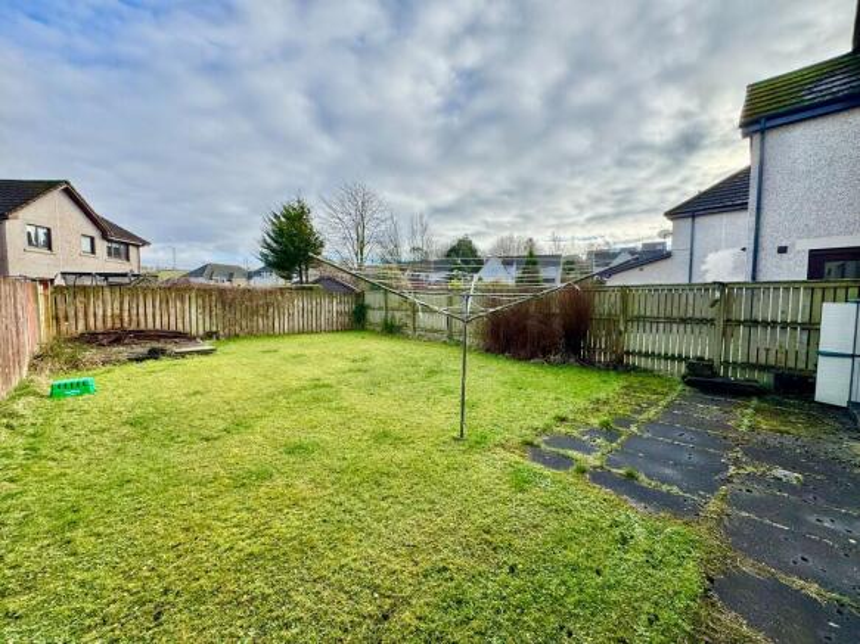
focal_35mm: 14
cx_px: 430
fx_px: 348
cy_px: 322
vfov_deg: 85.7
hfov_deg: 102.1
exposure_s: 1/932
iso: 40
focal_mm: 2.22
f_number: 2.2
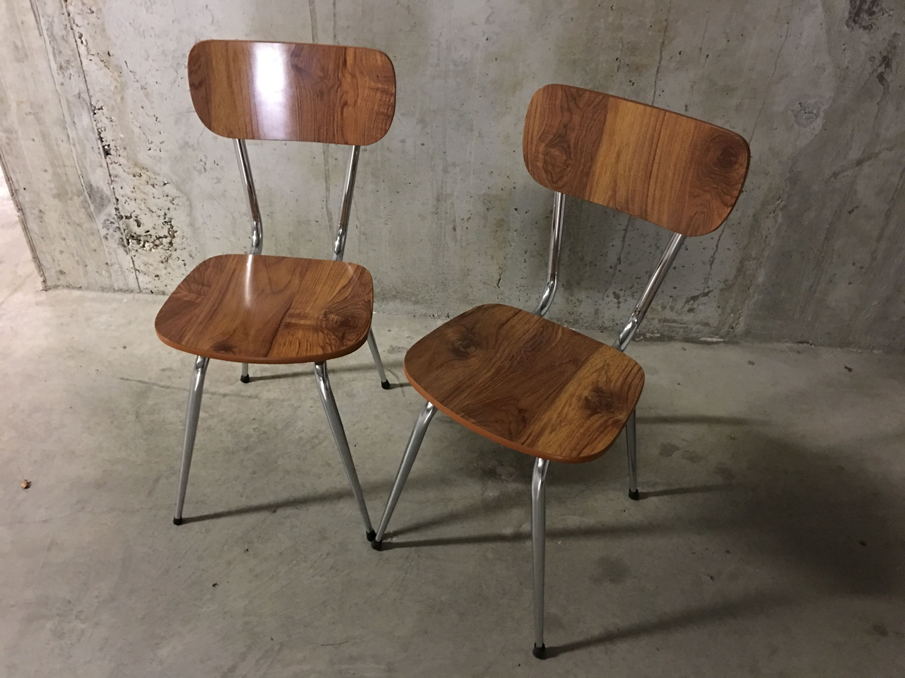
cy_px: 339
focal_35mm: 29
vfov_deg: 48.2
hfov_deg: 61.7
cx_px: 452
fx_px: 758
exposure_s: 1/4
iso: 125
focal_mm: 4.15
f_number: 2.2
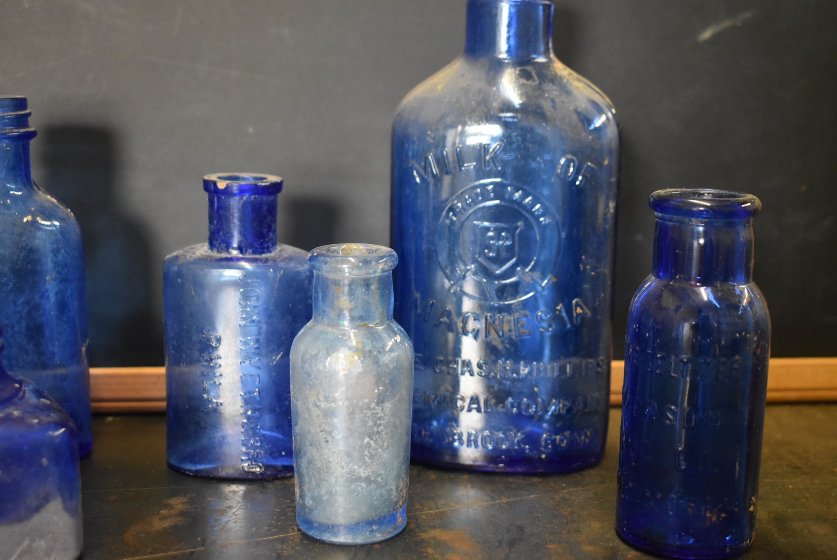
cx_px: 418
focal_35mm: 48
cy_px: 280
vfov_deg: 28.1
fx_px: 1117
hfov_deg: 41.1
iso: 2200
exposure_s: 1/60
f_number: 4.5
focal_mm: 32
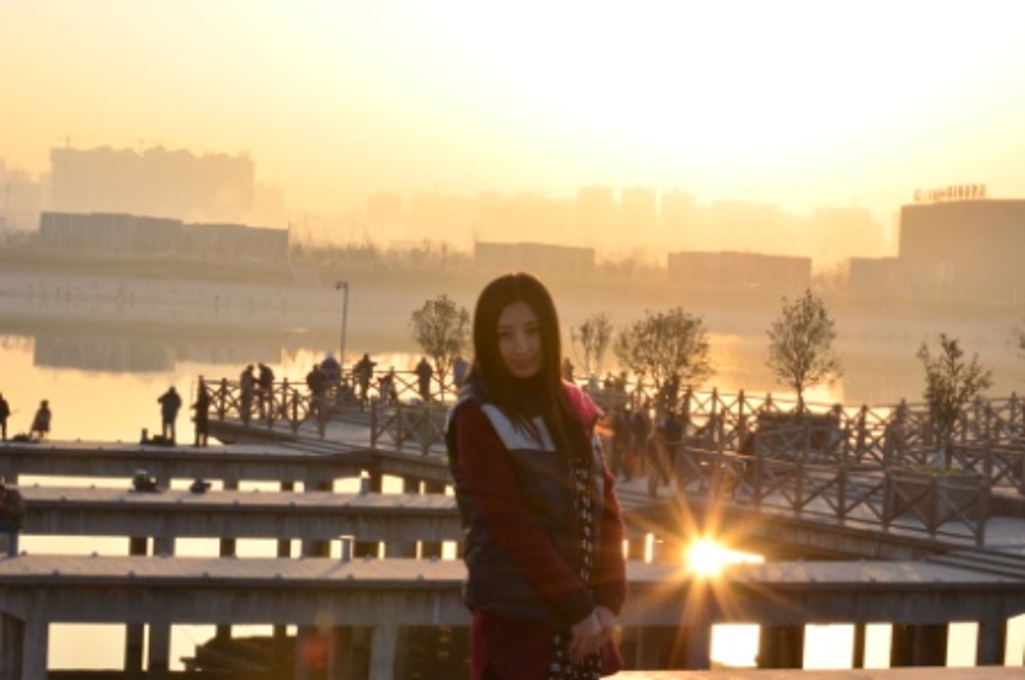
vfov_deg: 16.5
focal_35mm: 82
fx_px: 2345
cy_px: 340
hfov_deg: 24.7
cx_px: 512
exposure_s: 1/30
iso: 360
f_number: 22
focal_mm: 55
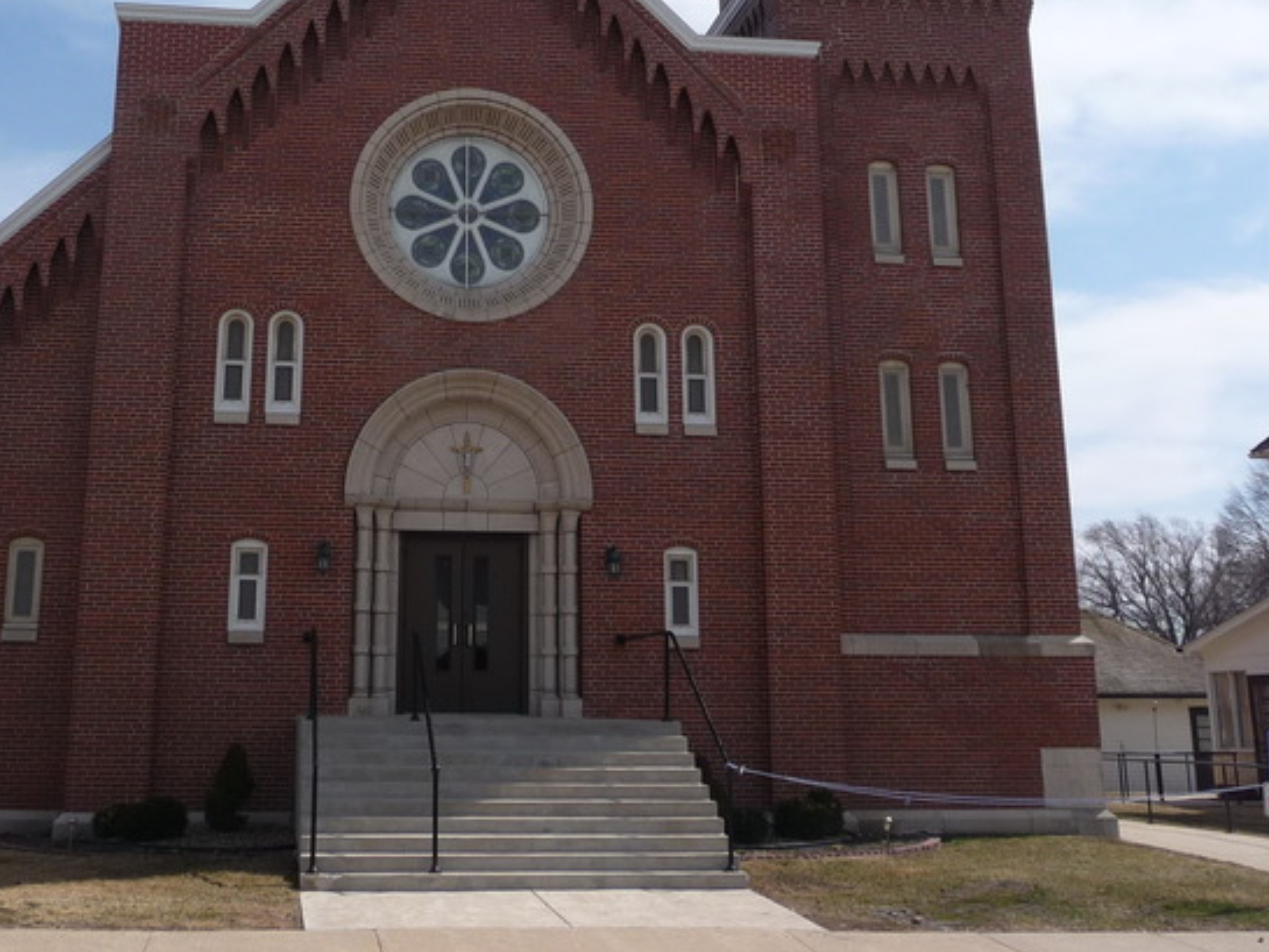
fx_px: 1687
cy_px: 214
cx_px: 512
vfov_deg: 30.9
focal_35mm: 46
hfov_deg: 41.1
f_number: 8
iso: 100
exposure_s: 1/320
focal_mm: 4.7
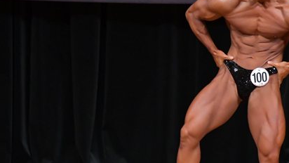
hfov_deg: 3.7
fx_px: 4530
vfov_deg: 2.1
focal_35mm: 591
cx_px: 221
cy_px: 82
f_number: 5.6
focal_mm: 200
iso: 4000
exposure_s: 1/400
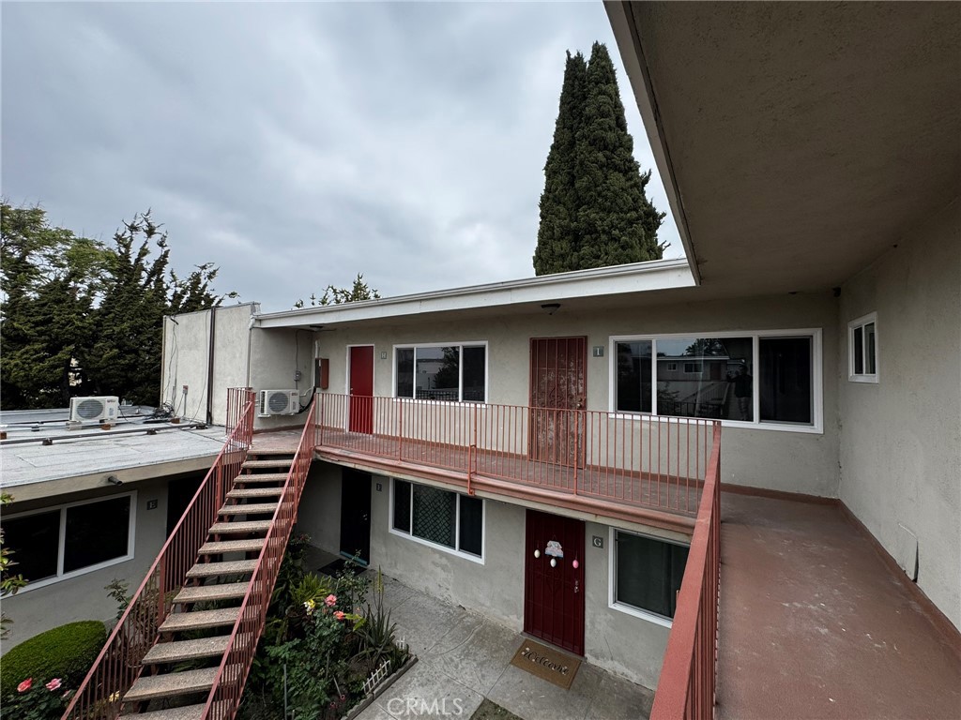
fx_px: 389
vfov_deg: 85.7
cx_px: 480
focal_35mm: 14
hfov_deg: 102.1
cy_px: 360
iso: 40
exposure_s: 1/763
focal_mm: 2.22
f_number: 2.2
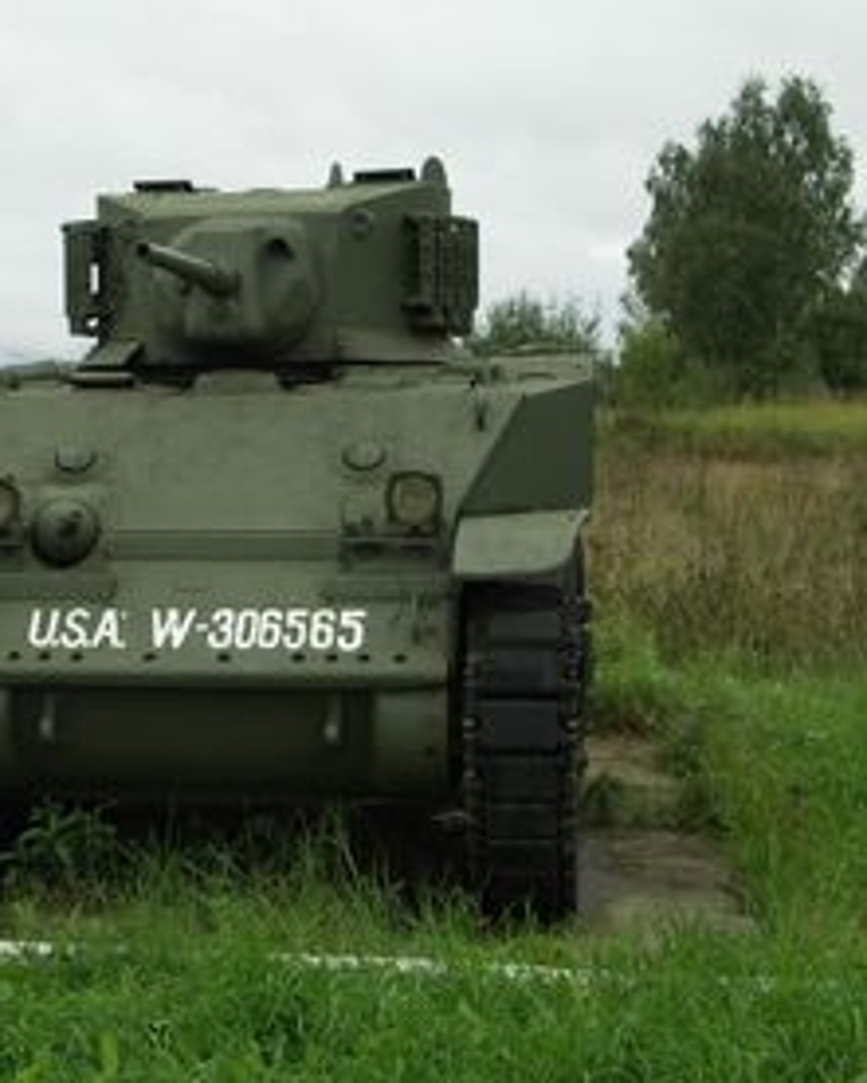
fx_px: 2404
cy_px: 581
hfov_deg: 20.2
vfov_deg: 25.4
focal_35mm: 75
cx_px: 149
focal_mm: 13.7
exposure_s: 1/160
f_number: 3.5
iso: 50
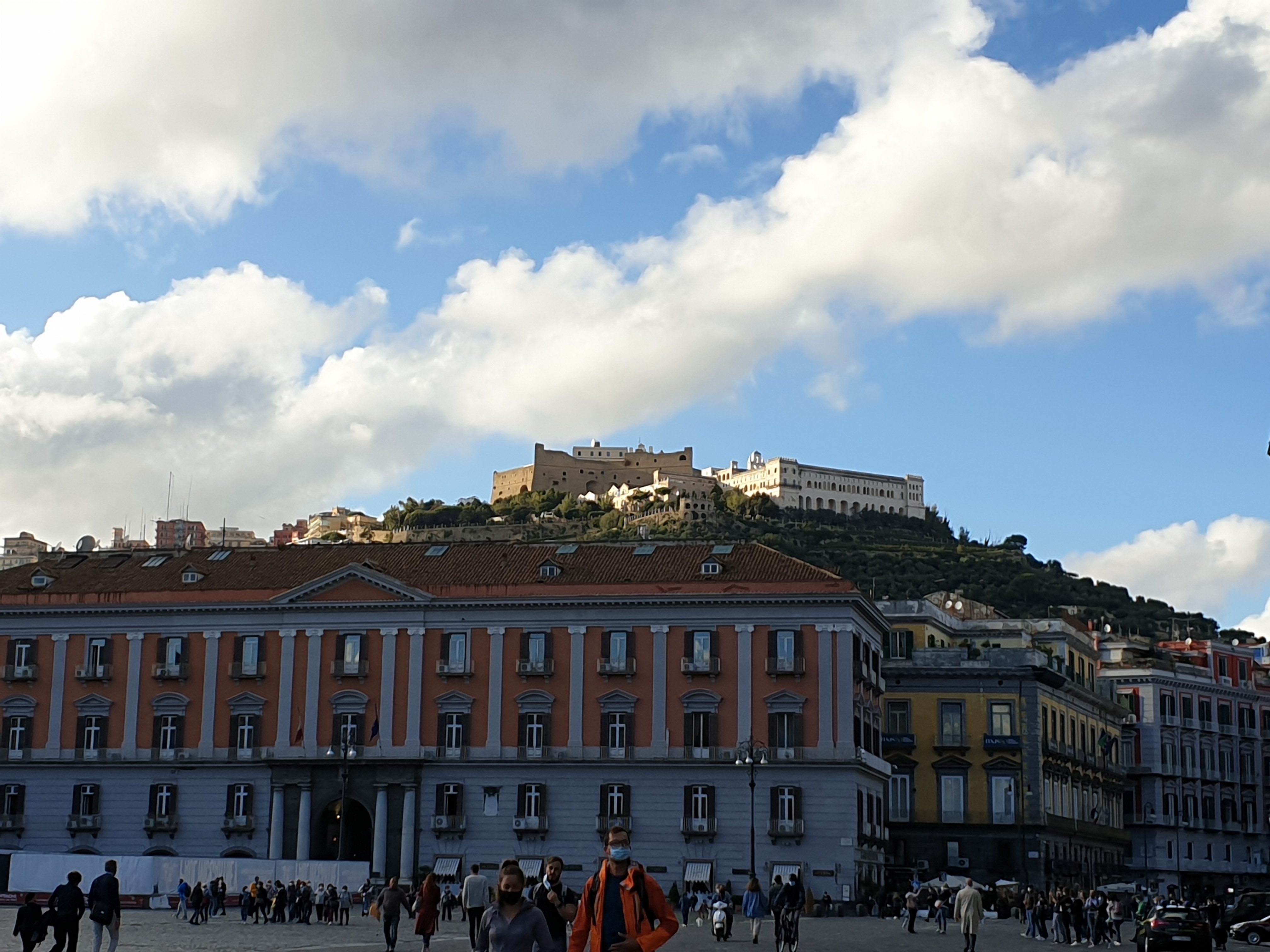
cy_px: 476
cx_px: 635
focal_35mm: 26
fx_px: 954
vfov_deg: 53.1
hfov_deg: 67.3
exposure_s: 1/1263
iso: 50
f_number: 2.4
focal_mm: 4.3
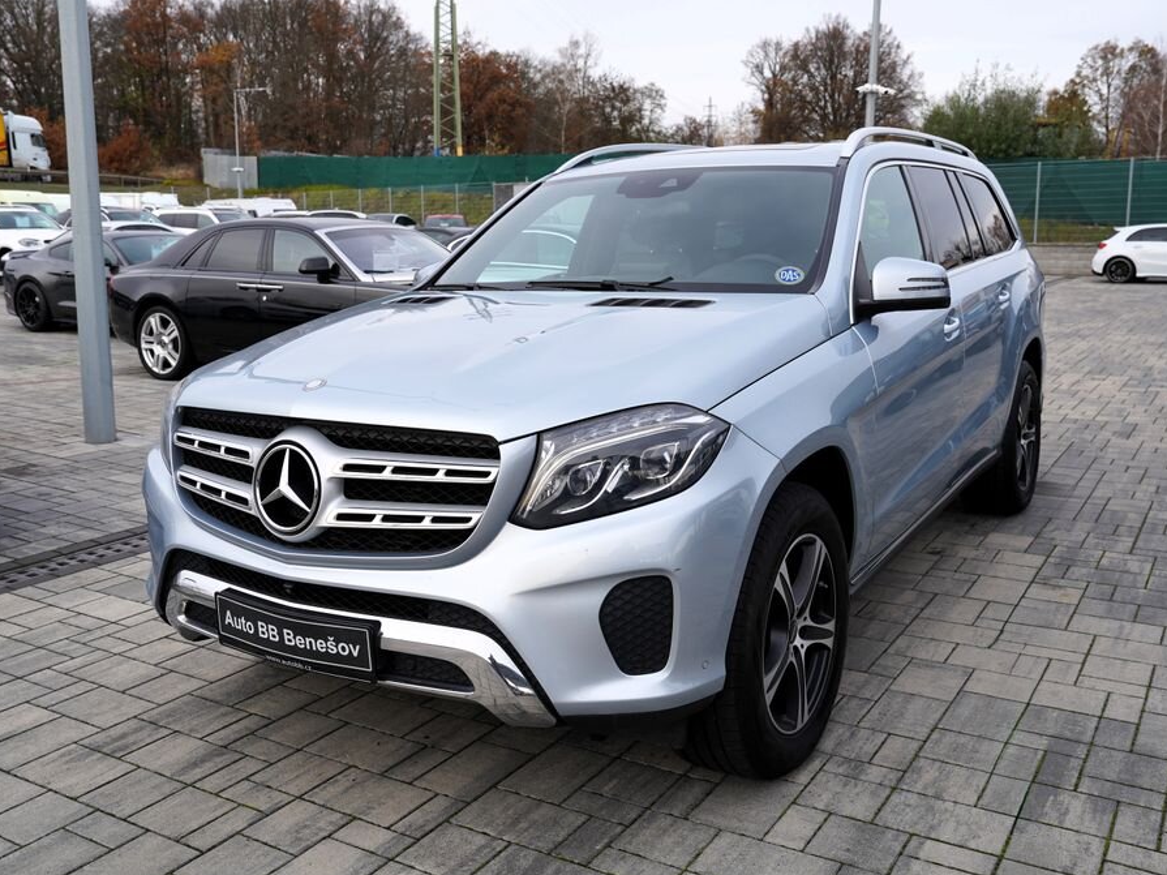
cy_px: 435
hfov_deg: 55.4
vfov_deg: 42.9
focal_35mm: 33
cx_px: 578
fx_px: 1112
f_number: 5.6
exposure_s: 1/125
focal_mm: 30
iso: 100
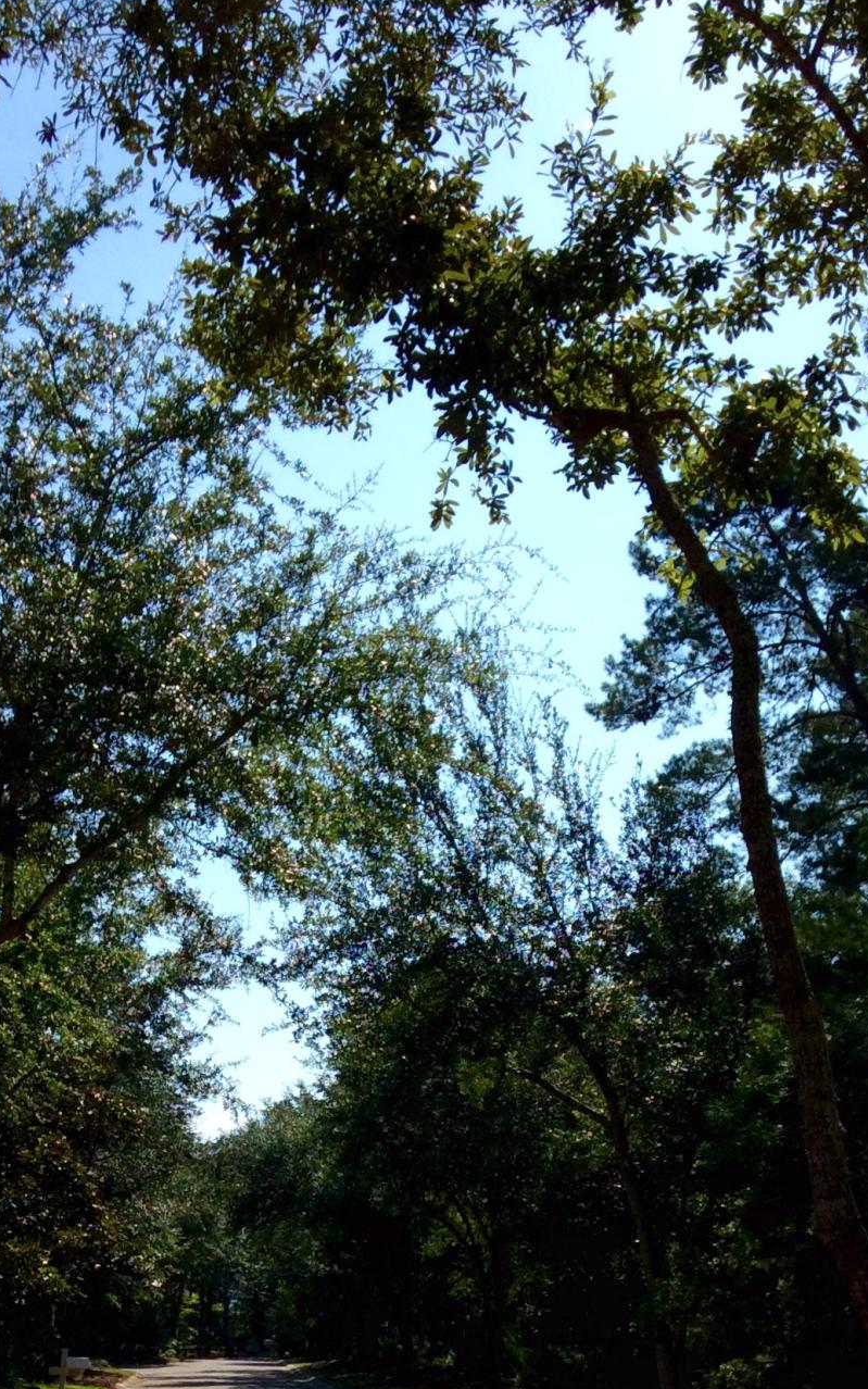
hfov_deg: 24.4
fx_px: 2006
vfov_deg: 37.4
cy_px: 1008
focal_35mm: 53
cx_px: 477
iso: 32
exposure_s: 1/2119
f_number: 2.4
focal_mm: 3.3
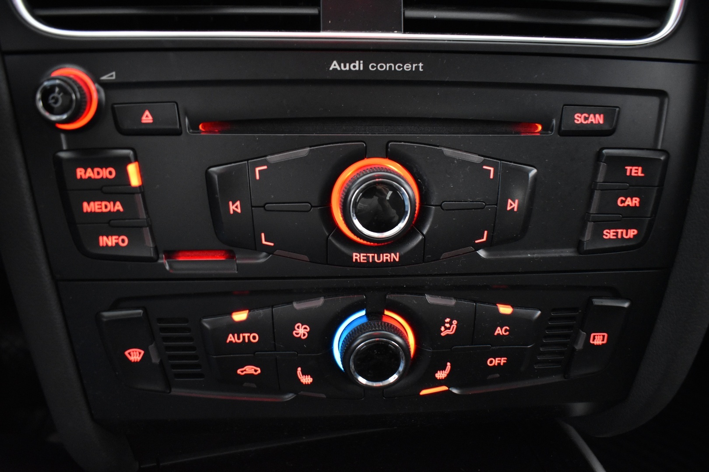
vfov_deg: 47.9
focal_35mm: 27
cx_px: 354
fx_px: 532
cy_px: 236
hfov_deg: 67.4
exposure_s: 1/15
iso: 3200
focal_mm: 18
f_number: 3.5
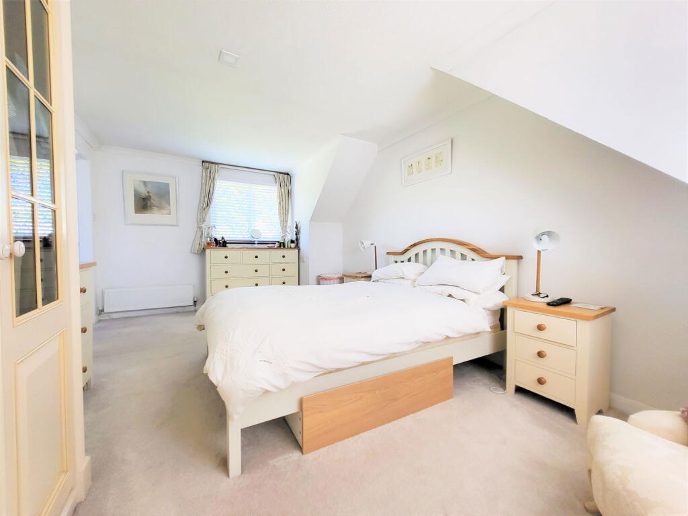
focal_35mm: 13
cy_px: 258
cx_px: 344
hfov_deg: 106.2
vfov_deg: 89.9
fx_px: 258
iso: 125
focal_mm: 1.74
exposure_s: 1/50
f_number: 2.2
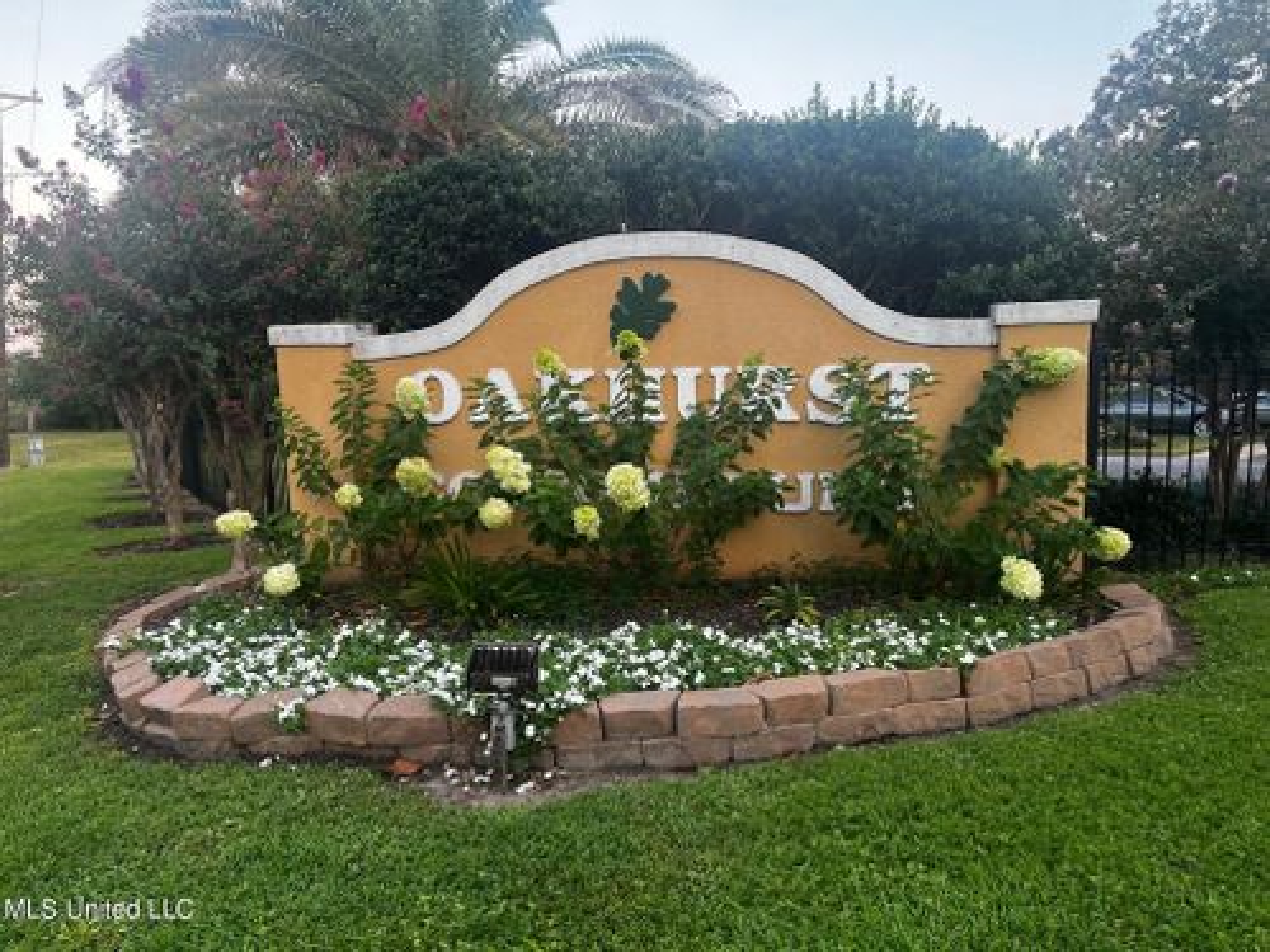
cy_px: 476
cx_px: 635
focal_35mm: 26
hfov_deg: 67.3
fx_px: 954
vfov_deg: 53.1
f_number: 1.5
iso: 125
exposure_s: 1/110
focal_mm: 5.7
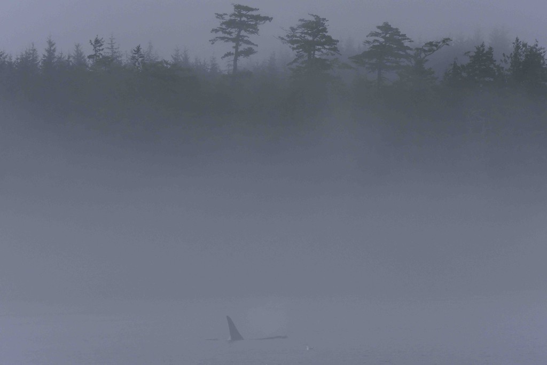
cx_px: 274
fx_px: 3040
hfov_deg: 10.3
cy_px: 182
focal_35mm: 200
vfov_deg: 6.9
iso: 1250
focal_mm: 200
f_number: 8
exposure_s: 1/4000
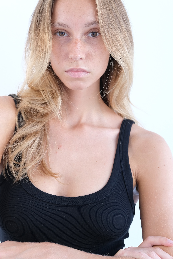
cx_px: 62
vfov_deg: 23.9
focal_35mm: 85
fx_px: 613
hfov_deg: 16.1
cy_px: 134
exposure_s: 1/125
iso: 800
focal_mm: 42.5
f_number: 4.5
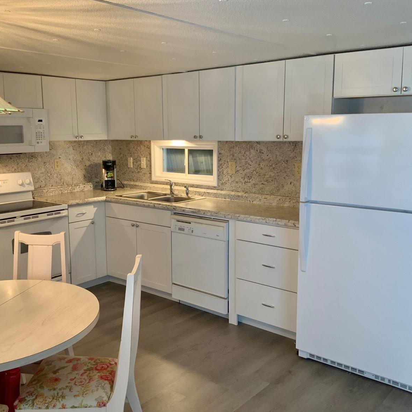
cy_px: 205
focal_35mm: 35
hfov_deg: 47.1
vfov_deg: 47.2
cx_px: 179
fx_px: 471
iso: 125
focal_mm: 3
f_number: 1.8
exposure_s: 1/60
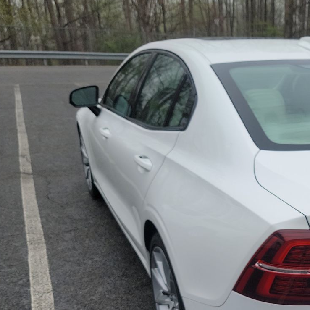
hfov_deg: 33.4
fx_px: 466
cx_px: 317
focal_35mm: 46
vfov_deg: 35.7
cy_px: 242
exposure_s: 1/187
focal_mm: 6.7
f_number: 1.8
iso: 50
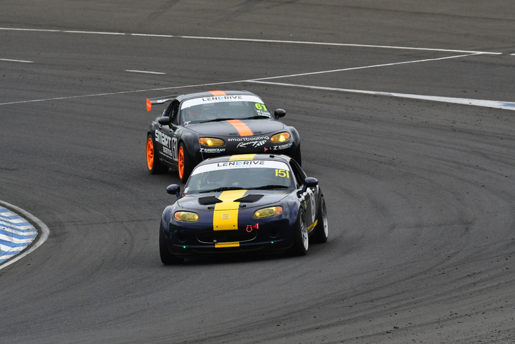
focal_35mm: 540
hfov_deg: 3.8
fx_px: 7727
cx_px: 258
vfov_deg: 2.5
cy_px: 172
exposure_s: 1/640
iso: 800
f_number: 11
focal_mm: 360
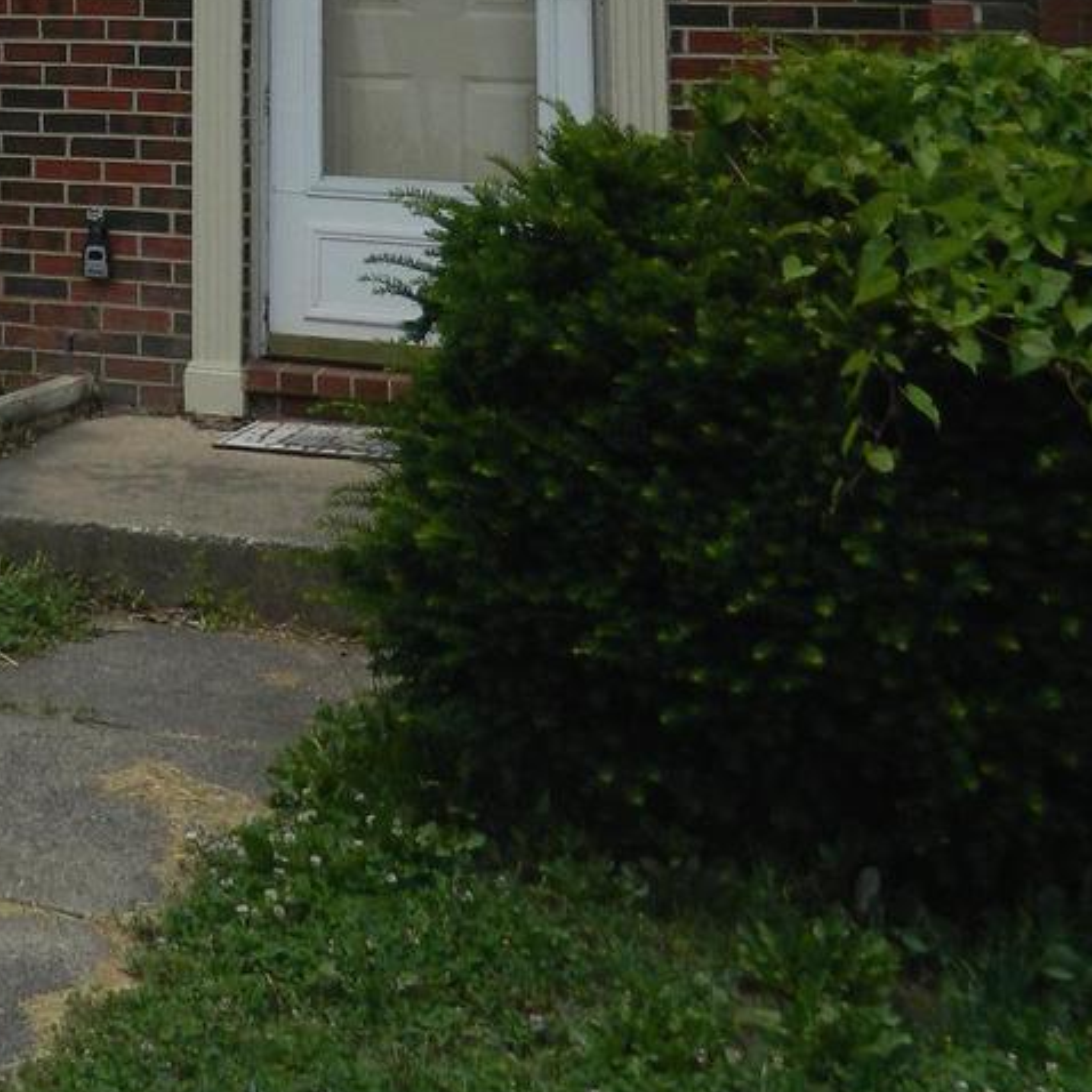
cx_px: -219
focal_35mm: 71
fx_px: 2534
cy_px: -382
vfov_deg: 21.6
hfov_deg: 22.4
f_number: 8.7
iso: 80
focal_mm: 4.5
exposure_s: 1/250
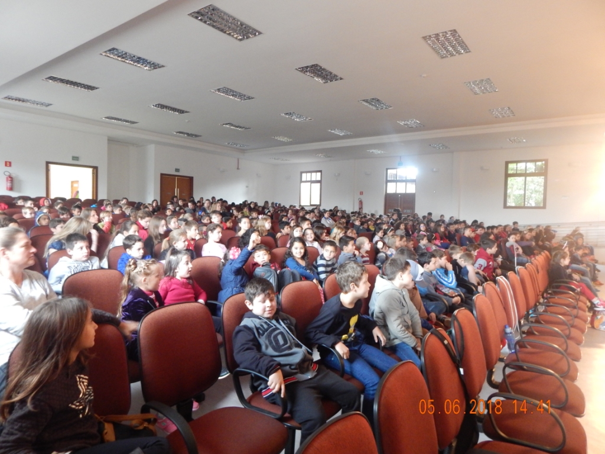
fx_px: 385
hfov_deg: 76.4
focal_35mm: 22
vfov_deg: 61.1
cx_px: 302
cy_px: 227
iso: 400
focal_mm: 4
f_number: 3
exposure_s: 1/13
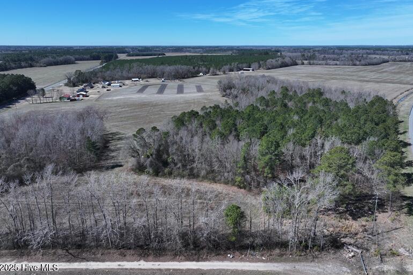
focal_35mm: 26
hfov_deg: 69.4
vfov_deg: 49.4
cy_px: 121
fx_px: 298
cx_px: 206
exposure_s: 1/1600
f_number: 3.2
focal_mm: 12.29
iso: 100
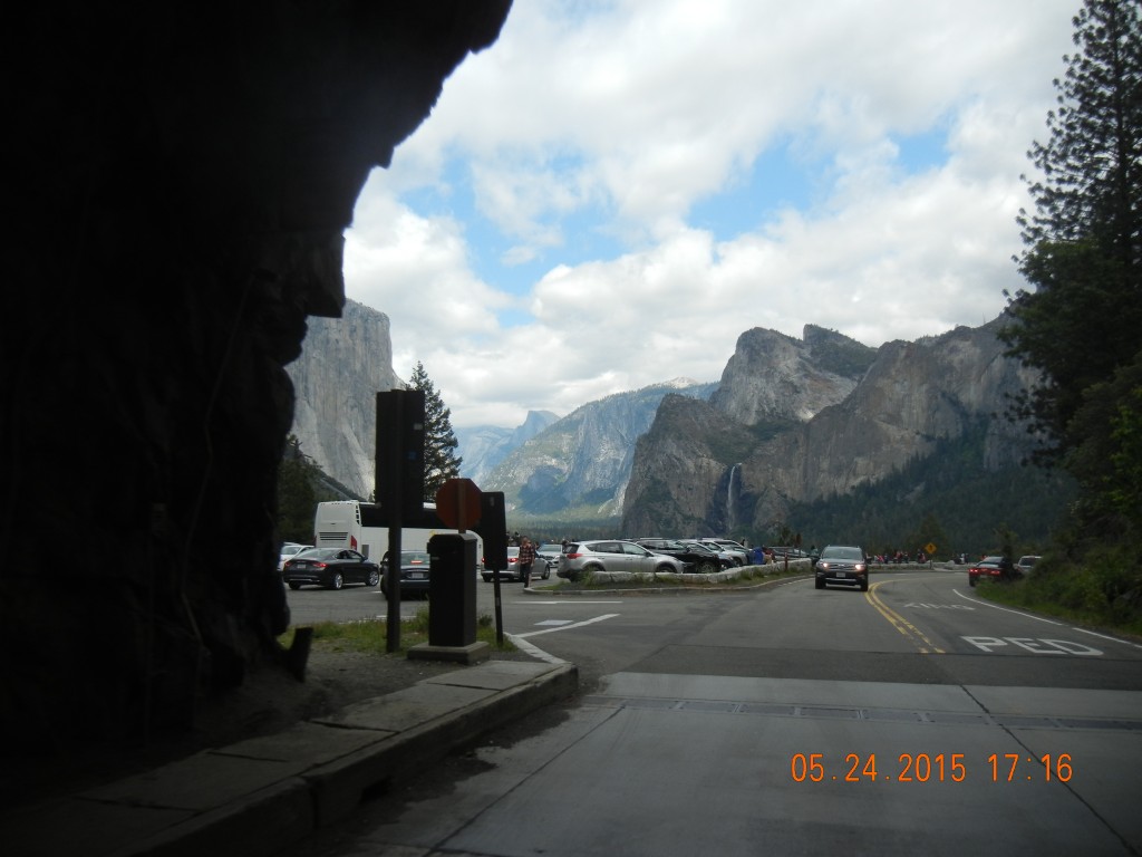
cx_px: 571
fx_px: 990
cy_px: 428
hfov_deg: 60.0
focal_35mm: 30
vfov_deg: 46.8
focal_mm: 5.4
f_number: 7
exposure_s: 1/308
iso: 160
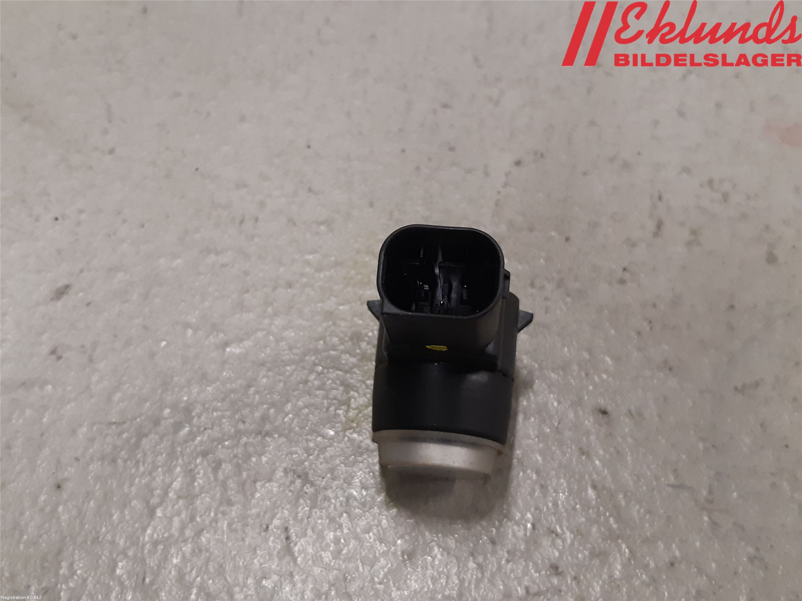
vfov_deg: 53.1
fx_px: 602
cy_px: 300
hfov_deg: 67.3
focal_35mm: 26
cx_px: 401
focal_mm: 3.93
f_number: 1.7
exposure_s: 1/50
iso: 160
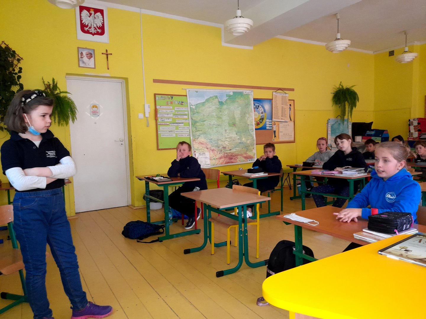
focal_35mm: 25
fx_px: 308
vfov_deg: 54.9
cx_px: 213
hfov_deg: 69.4
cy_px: 160
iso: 400
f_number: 2
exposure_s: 1/33
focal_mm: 4.6
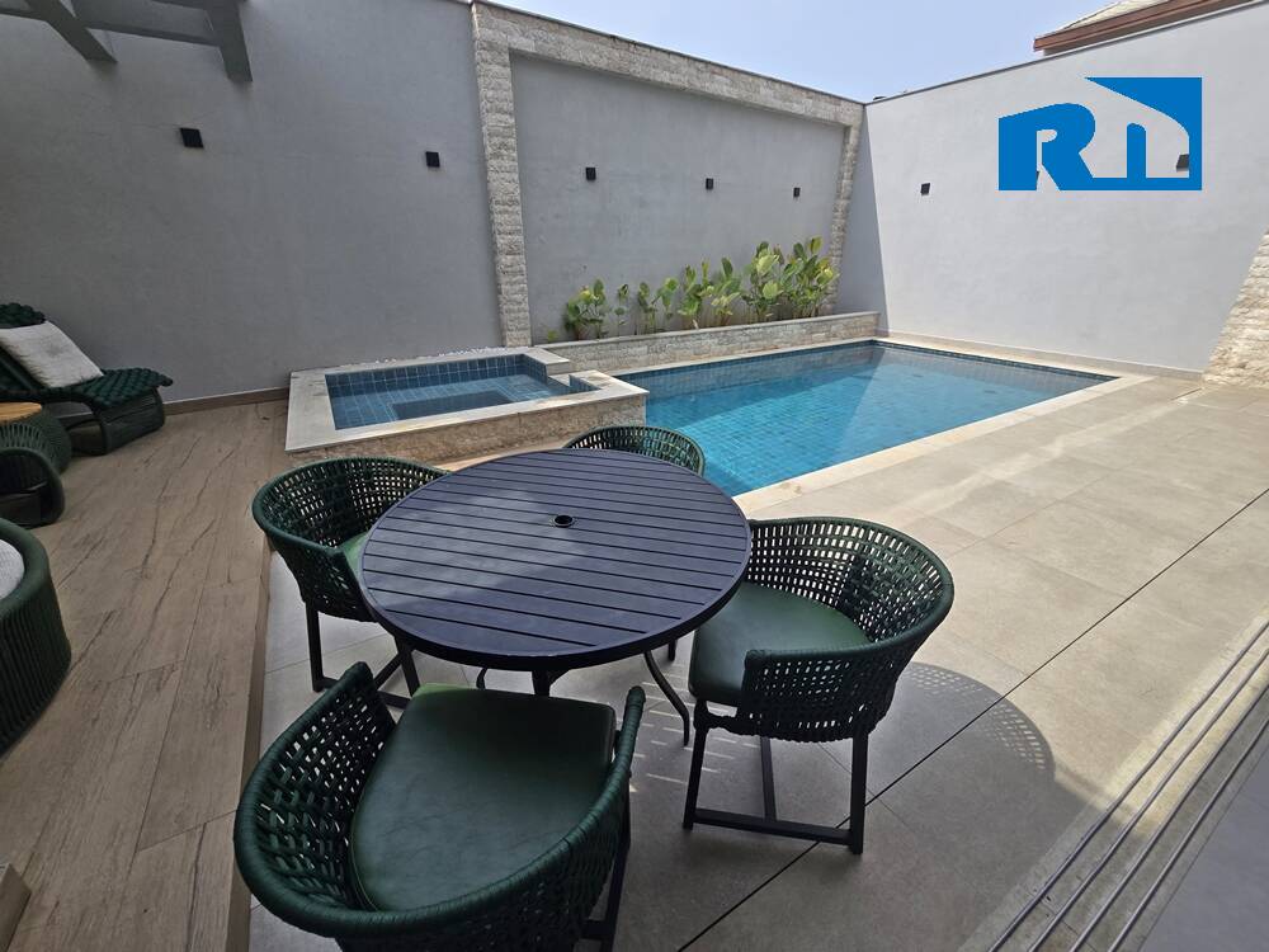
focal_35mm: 13
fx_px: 477
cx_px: 634
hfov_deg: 106.2
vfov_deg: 89.9
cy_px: 476
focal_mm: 2.2
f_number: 2.2
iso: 50
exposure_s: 1/2000
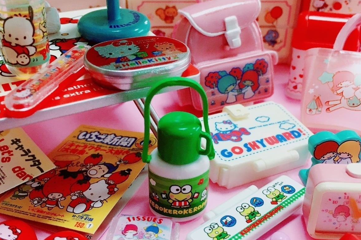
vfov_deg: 42.3
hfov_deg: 60.3
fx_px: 311
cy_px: 130
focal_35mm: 31
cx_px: 178
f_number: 2.2
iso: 50
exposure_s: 1/33
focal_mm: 4.15
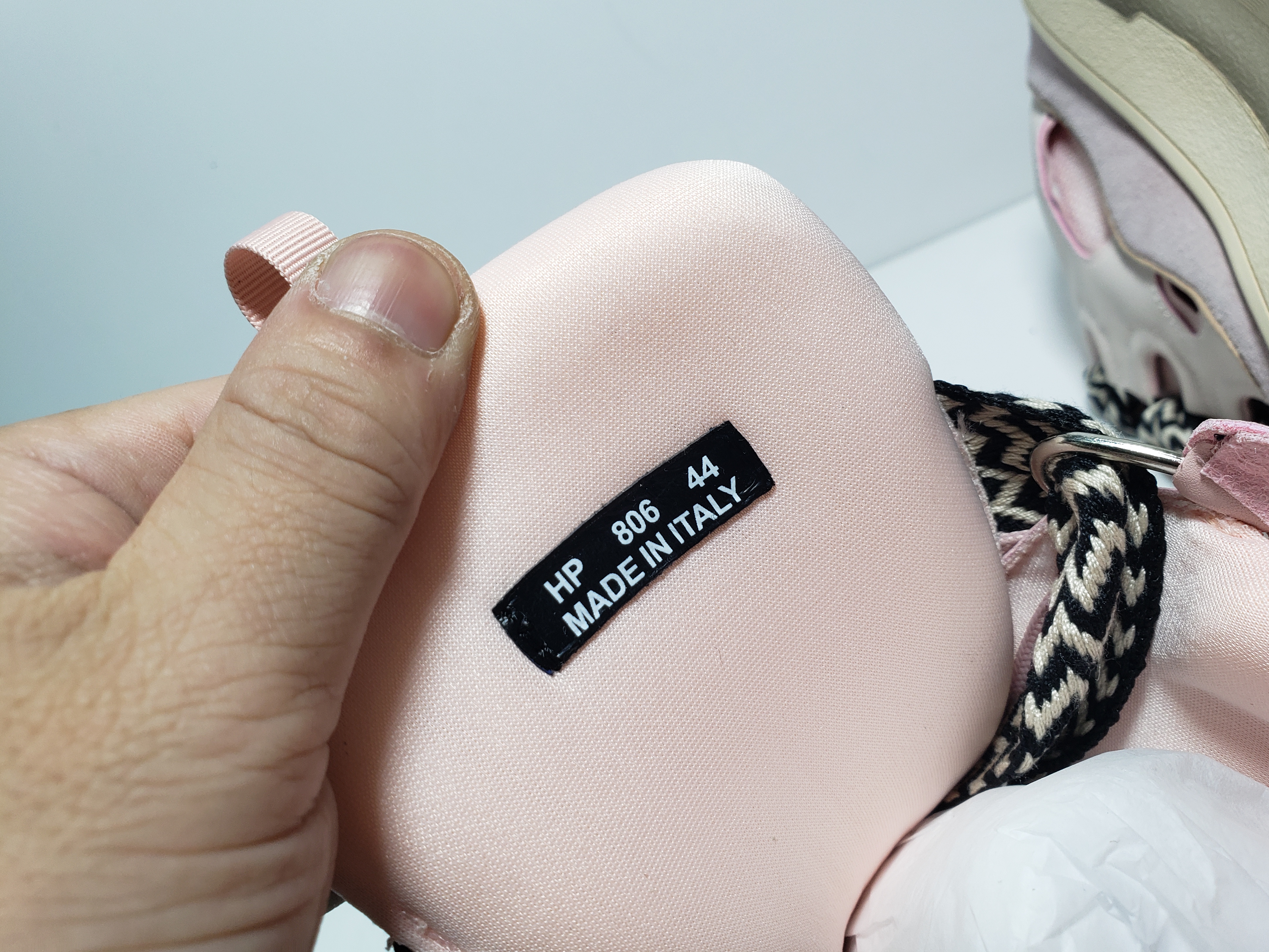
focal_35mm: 27
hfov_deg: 65.3
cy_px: 459
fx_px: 990
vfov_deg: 51.3
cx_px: 650
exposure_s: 1/200
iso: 50
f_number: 2.4
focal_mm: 4.3
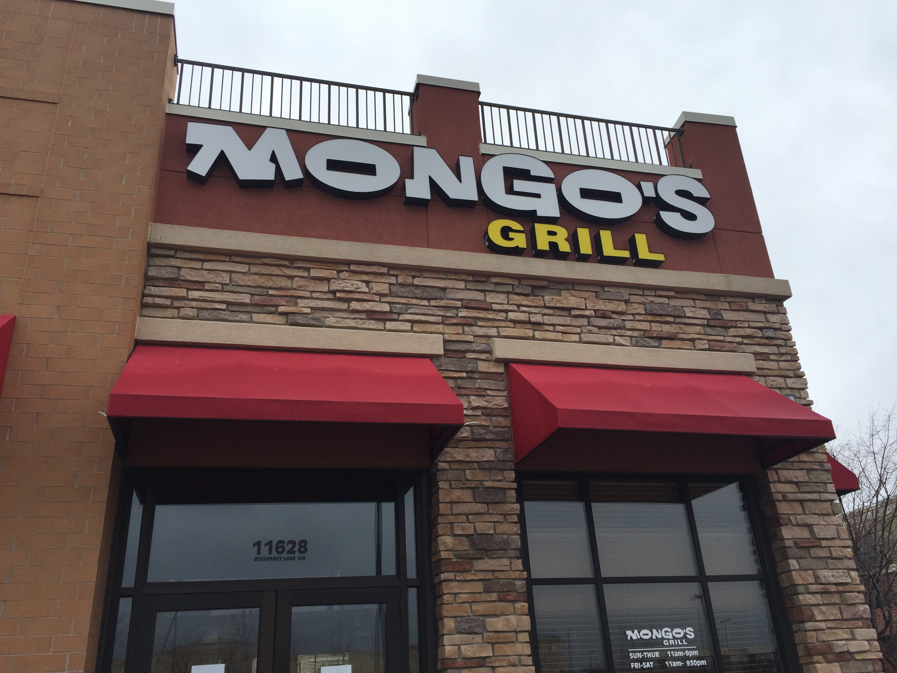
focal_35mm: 29
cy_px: 336
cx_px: 448
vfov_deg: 48.2
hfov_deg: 61.7
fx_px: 751
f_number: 2.2
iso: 32
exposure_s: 1/1199
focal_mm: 4.15
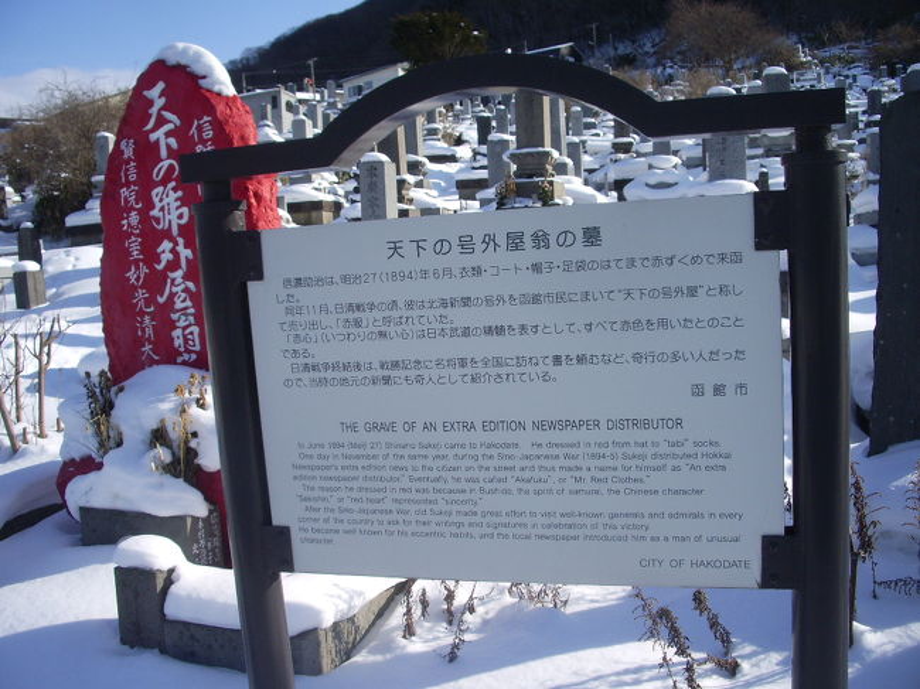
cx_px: 460
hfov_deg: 52.6
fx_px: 930
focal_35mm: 35
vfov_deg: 40.7
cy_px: 344
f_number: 4.3
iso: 80
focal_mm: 5.8
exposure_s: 1/640
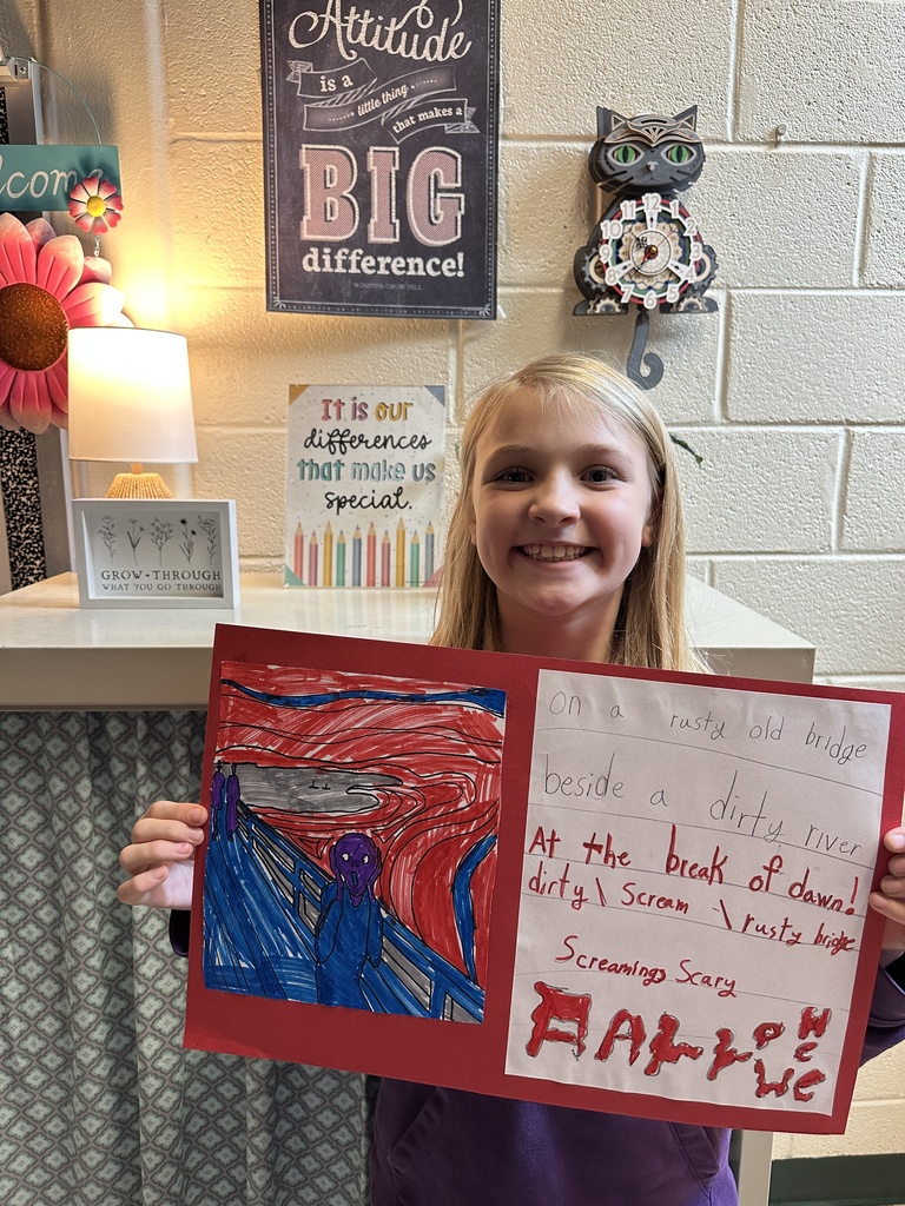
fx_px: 837
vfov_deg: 71.6
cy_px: 603
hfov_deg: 56.8
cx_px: 452
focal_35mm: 24
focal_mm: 6.86
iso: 200
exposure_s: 1/60
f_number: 1.78
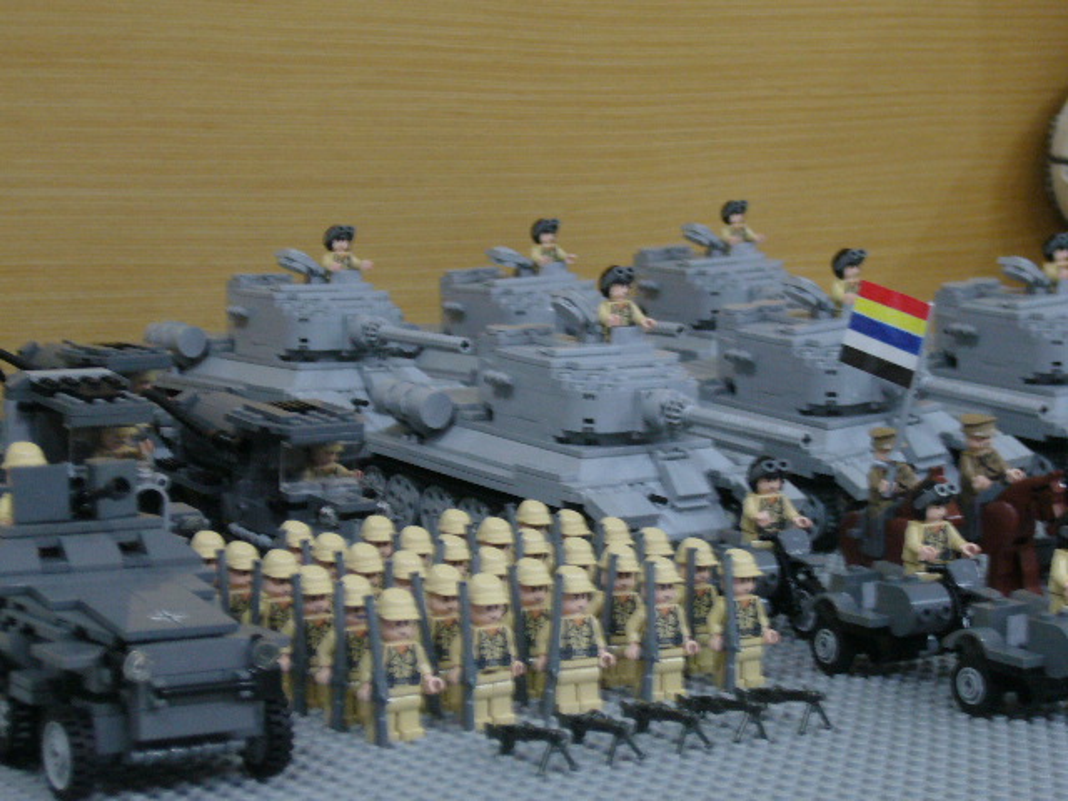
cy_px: 400
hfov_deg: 24.7
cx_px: 534
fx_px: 2437
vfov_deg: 18.7
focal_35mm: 79
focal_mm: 13
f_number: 4.3
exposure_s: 1/8
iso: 200
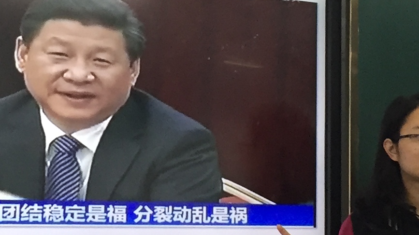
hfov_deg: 18.0
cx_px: 193
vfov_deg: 10.1
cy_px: 29
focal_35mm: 119
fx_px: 1322
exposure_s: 1/33
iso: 64
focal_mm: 4.15
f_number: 2.2
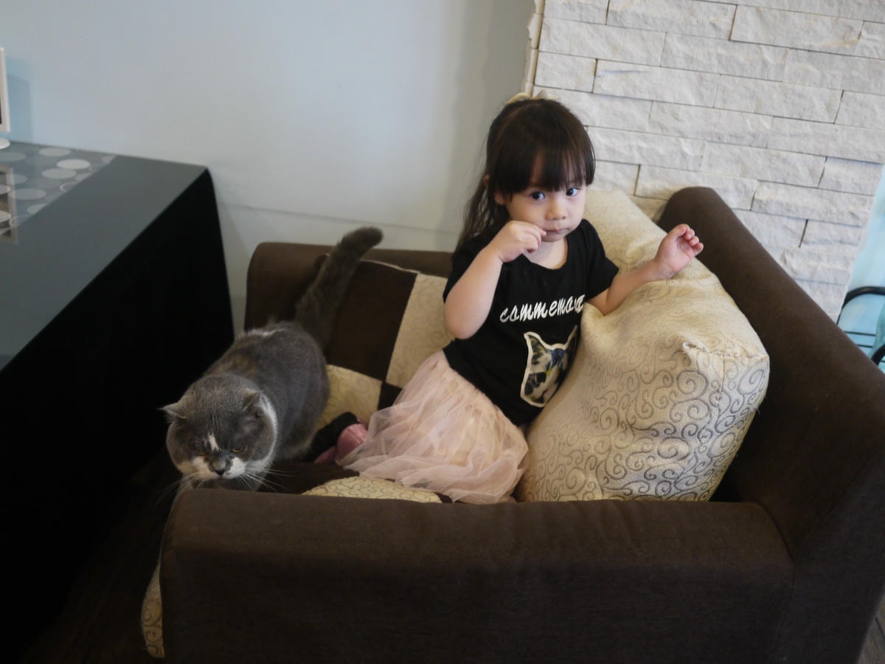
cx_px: 442
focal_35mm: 40
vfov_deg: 36.0
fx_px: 1023
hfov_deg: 46.8
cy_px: 332
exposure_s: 1/60
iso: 400
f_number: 1.7
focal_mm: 20
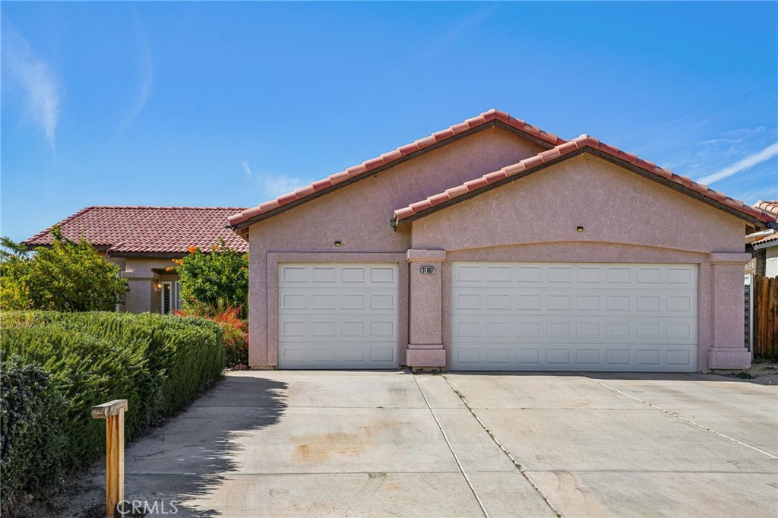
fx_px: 648
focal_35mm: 30
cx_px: 389
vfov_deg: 43.6
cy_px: 259
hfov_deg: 61.9
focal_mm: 30
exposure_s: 1/400
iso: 100
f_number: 8
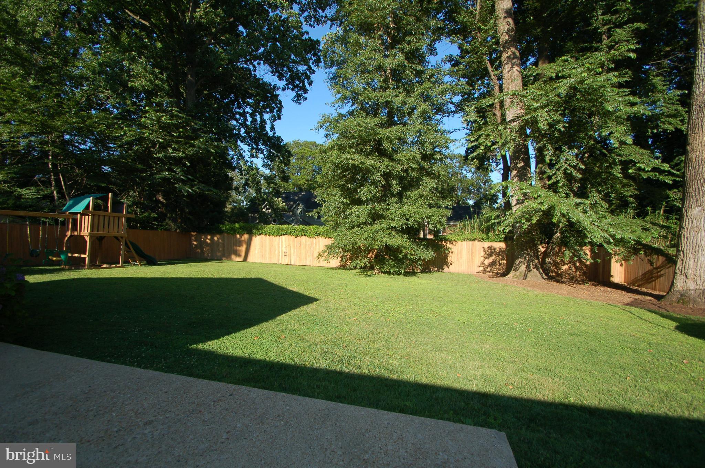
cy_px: 234
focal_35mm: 15
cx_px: 352
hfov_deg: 100.4
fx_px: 293
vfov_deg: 77.2
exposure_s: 1/250
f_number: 8
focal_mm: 10
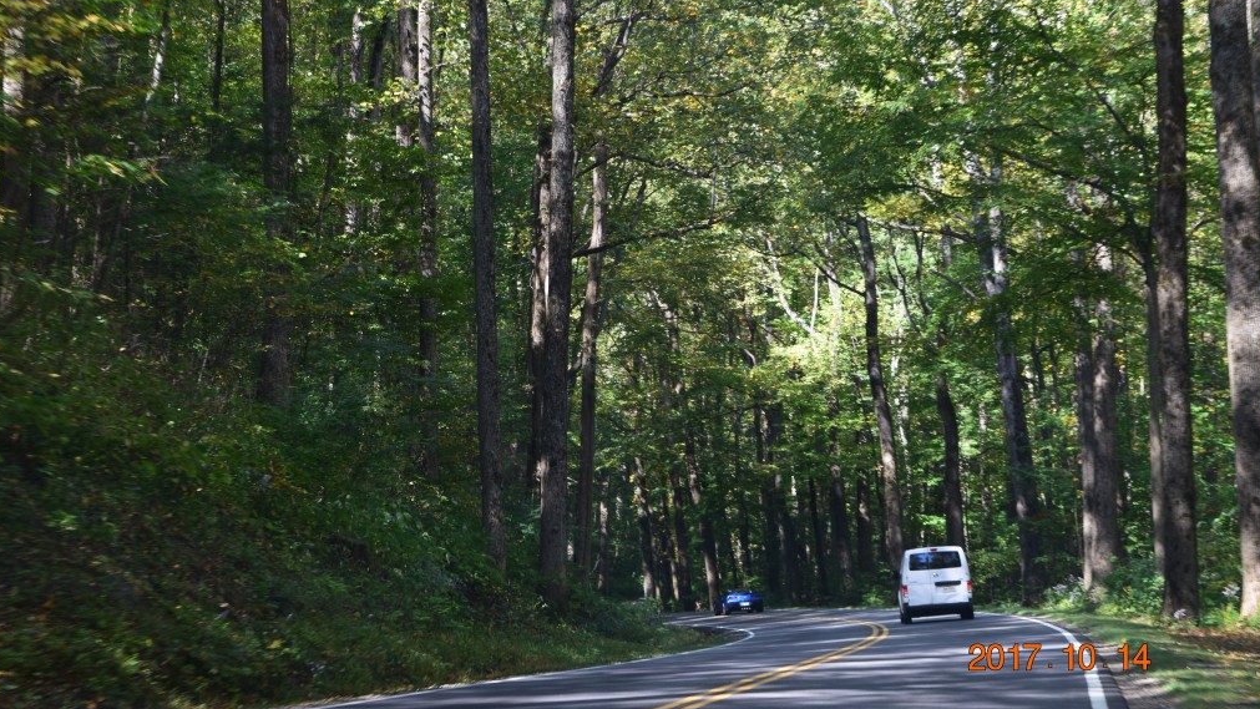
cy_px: 297
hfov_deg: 24.3
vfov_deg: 13.8
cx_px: 633
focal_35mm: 88
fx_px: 2925
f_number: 8
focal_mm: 55
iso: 400
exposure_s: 1/80
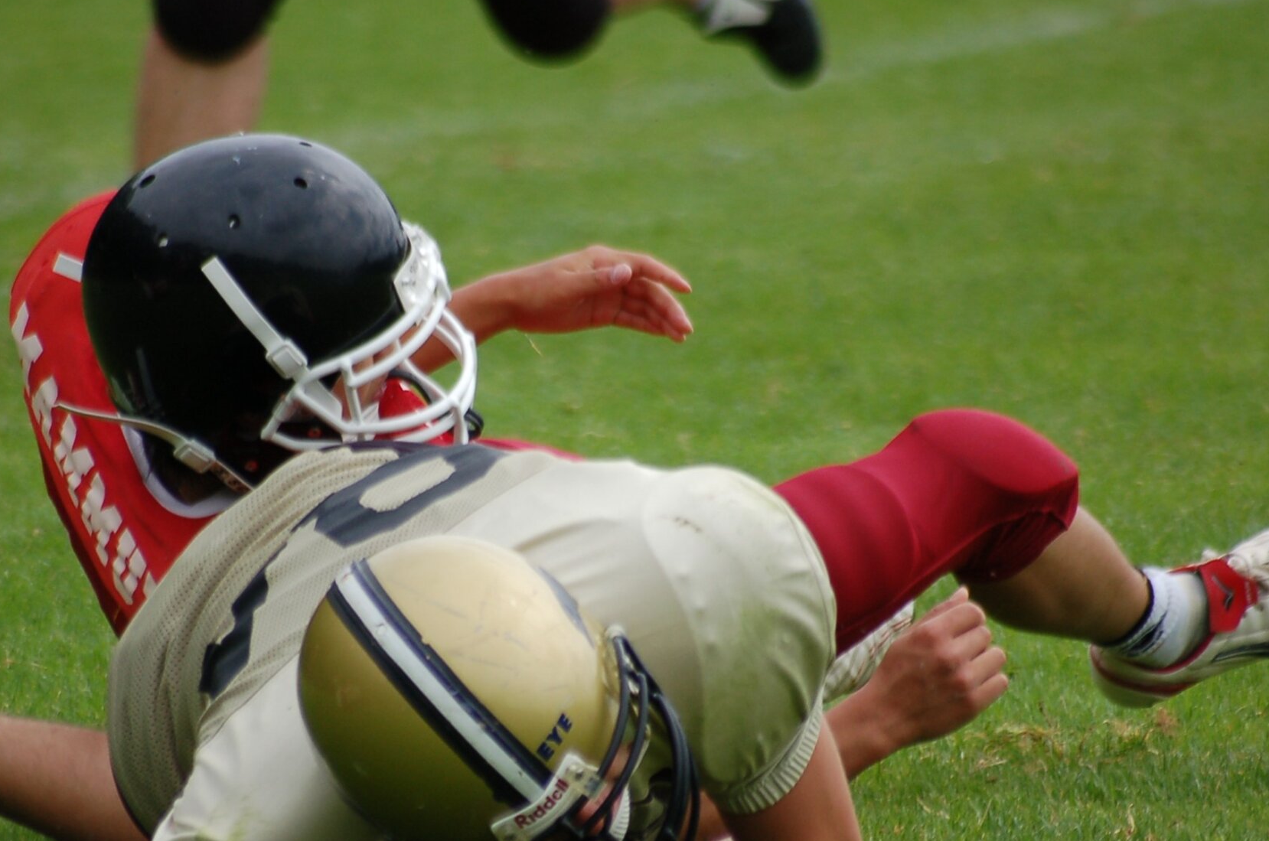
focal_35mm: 597
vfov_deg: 2.3
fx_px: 21006
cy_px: 478
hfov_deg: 3.5
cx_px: 579
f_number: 5.6
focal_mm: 300
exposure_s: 1/1000
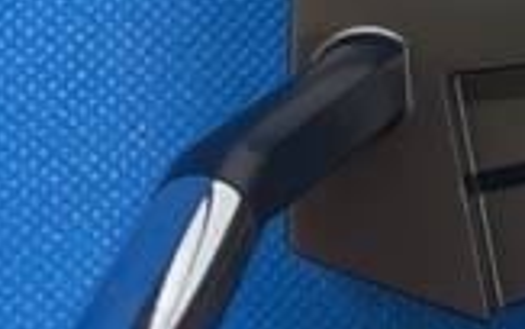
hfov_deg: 18.7
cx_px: 531
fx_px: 1546
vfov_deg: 11.4
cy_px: -235
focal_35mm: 108
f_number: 1.8
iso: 80
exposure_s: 1/60
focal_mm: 4.25
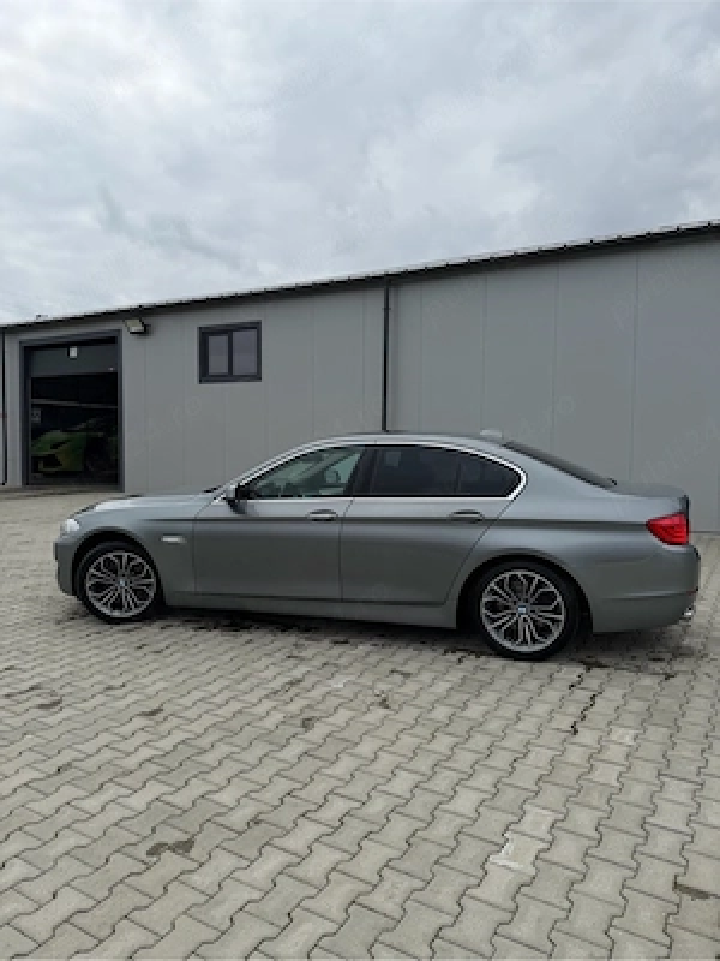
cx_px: 360
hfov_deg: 56.8
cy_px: 480
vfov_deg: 71.6
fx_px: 666
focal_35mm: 24
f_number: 1.78
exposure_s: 1/6711
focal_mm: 6.76
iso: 80
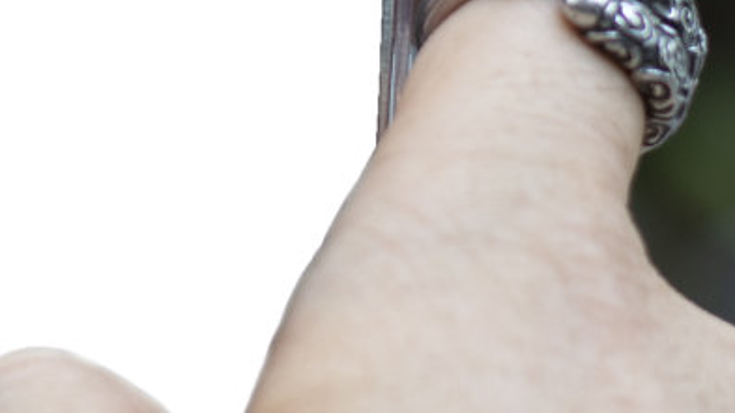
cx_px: -183
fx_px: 6236
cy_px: -339
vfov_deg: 3.8
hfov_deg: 6.7
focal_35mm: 320
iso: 200
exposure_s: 1/640
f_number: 2.8
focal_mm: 50
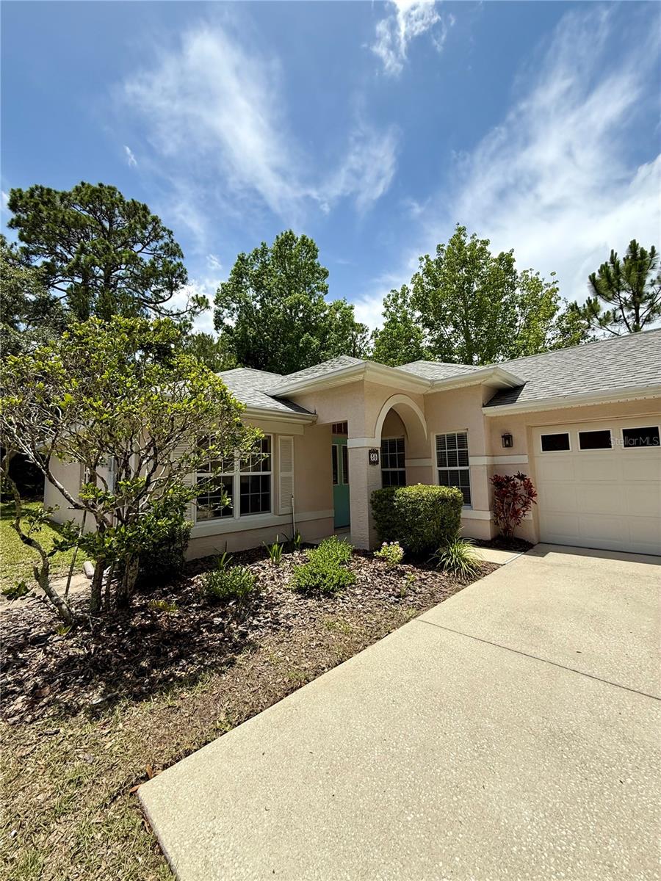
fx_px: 356
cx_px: 330
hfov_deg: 85.7
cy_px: 440
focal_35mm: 14
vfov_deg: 102.1
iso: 64
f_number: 2.2
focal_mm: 2.22
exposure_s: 1/1961
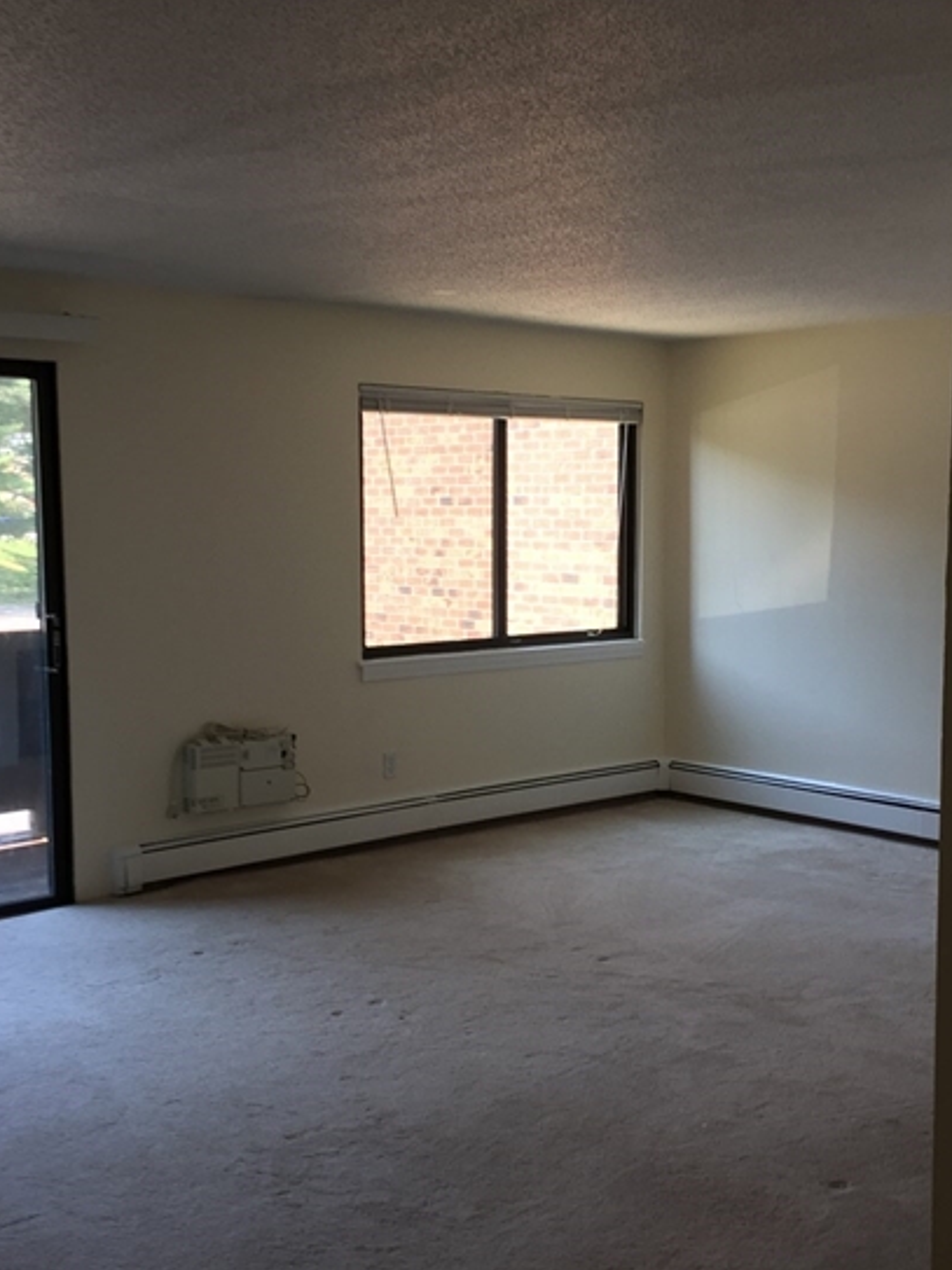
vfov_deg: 45.8
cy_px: 676
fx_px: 1504
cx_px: 491
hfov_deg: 35.1
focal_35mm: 41
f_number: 2.2
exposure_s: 1/60
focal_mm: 4.15
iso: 40
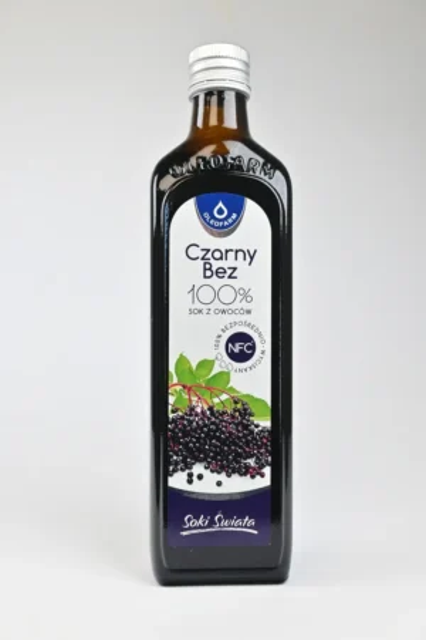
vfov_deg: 55.1
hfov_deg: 38.4
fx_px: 612
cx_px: 213
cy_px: 320
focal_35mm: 34
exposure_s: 1/100
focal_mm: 23
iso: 320
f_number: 6.3
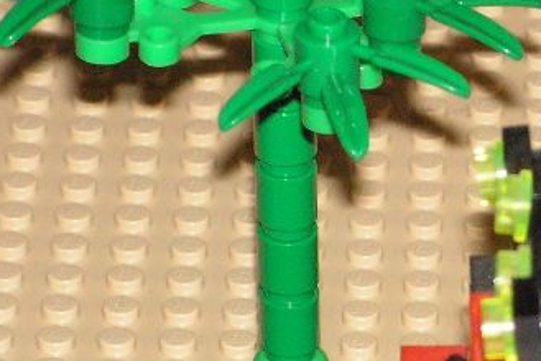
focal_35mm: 333
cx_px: 798
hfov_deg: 6.1
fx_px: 5009
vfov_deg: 4.1
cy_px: 561
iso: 160
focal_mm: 17.3
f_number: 3.4
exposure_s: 1/100
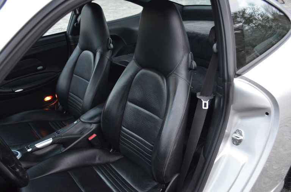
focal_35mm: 30
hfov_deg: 62.1
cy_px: 96
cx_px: 146
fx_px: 242
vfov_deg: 43.4
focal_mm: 20
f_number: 3.8
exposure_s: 1/30
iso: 1250
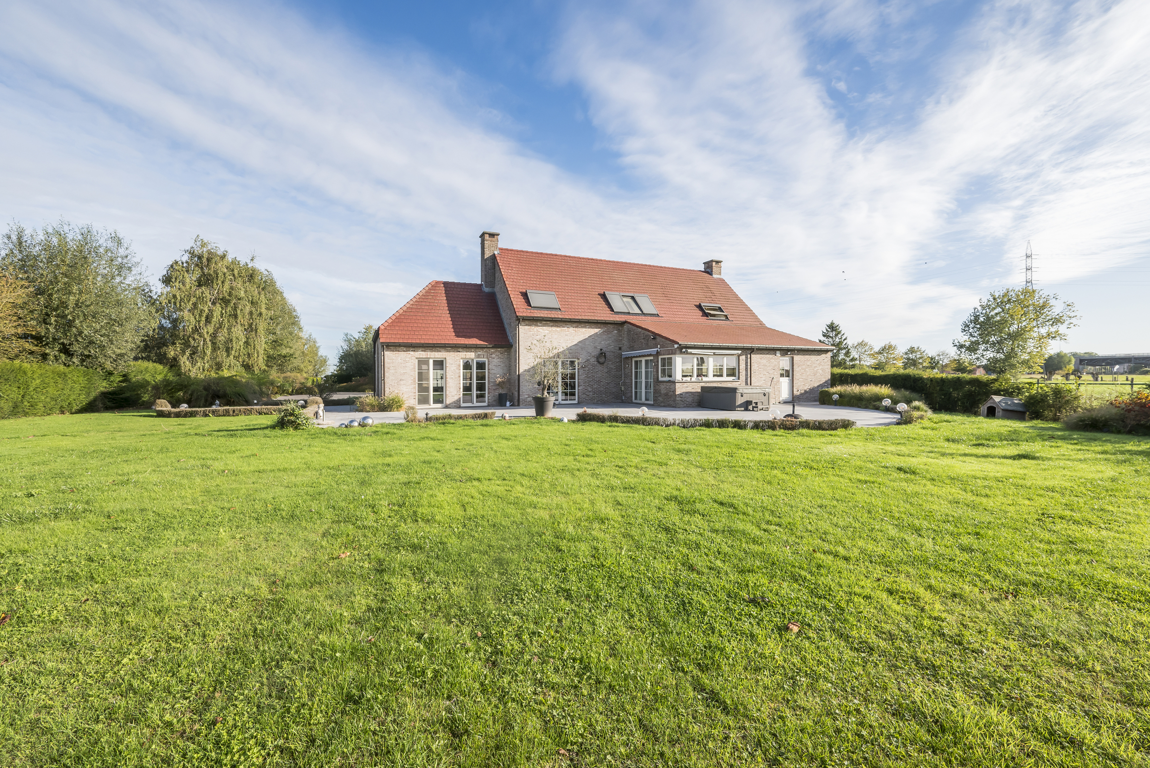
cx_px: 575
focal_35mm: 14
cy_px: 384
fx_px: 447
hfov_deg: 104.2
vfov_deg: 81.3
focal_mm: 14
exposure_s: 1/640
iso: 250
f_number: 8
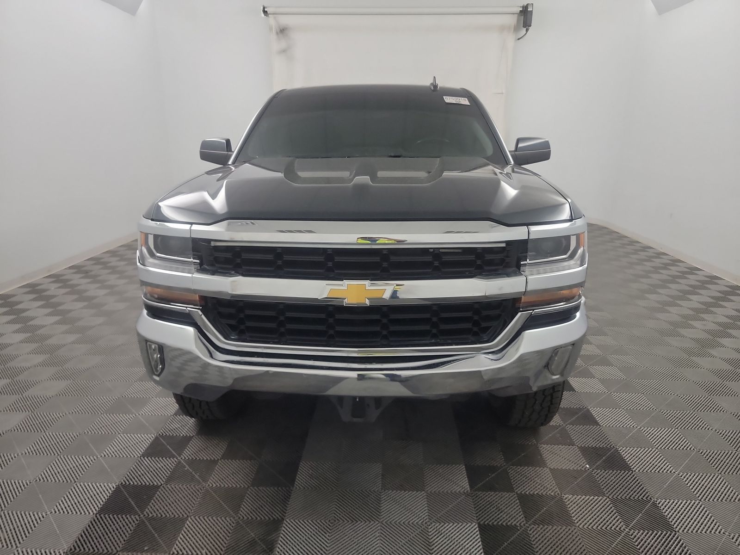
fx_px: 513
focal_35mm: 24
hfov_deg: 71.6
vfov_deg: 56.8
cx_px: 370
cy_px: 278
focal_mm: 6.7
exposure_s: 1/59
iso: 725
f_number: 1.8
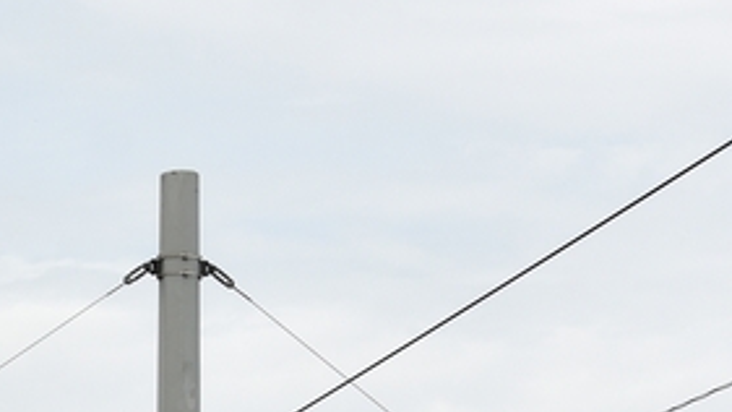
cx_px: -320
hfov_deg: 7.9
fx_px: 5201
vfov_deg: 4.5
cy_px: 883
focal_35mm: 268
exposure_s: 1/320
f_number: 9
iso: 125
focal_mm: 40
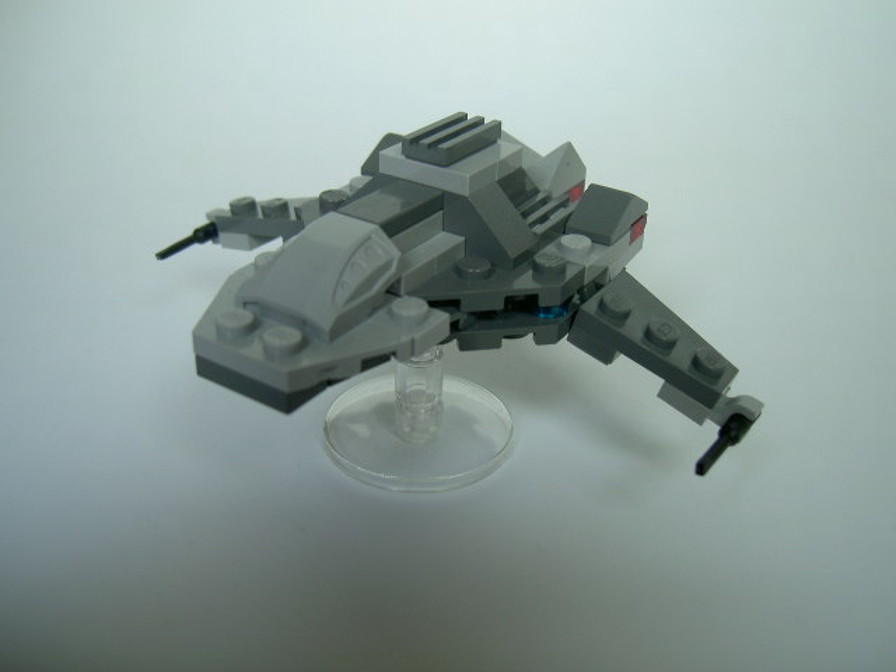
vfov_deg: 36.8
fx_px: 1009
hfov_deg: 47.9
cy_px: 336
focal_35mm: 39
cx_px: 448
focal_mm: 8
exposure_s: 1/26
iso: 100
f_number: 2.8
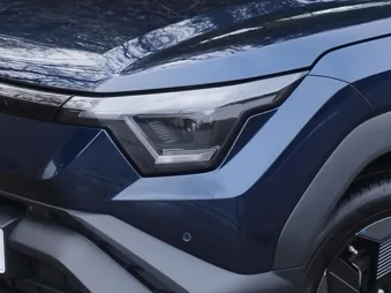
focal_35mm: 85
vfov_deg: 17.3
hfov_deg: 22.4
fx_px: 960
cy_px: 76
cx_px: 363
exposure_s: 1/100
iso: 70
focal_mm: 5.89
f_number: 1.89
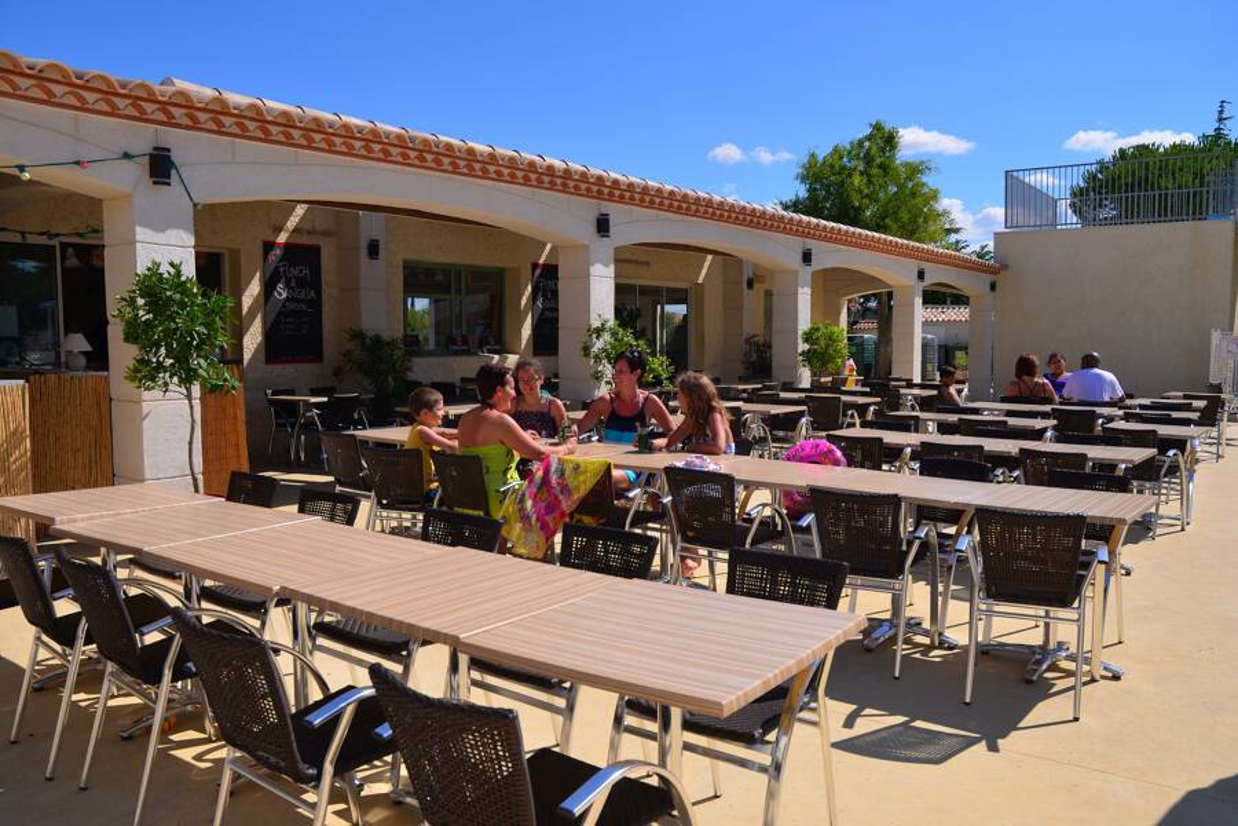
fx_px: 928
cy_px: 413
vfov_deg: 47.9
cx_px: 619
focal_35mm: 27
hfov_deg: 67.4
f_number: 6.3
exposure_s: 1/640
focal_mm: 18
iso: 100
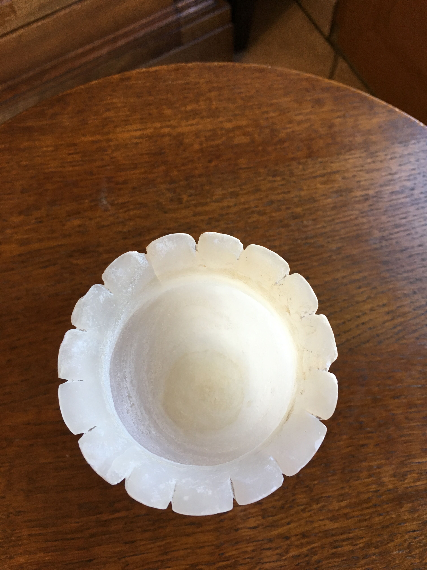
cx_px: 214
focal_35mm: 29
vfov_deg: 61.7
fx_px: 477
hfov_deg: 48.2
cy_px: 285
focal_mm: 4.15
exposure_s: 1/30
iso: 40
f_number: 2.2
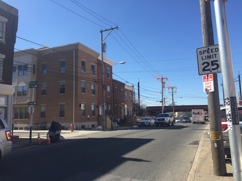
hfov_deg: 61.7
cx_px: 121
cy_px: 90
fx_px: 203
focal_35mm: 29
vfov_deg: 48.2
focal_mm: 4.15
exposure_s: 1/1412
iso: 32
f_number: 2.2
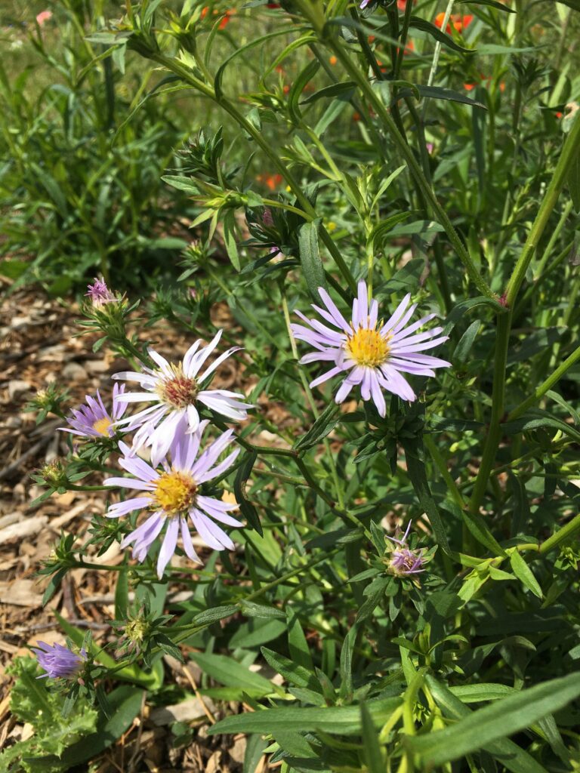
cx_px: 290
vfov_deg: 61.7
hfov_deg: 48.2
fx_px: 648
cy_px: 386
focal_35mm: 29
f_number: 2.2
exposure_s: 1/3077
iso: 25
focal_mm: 4.15
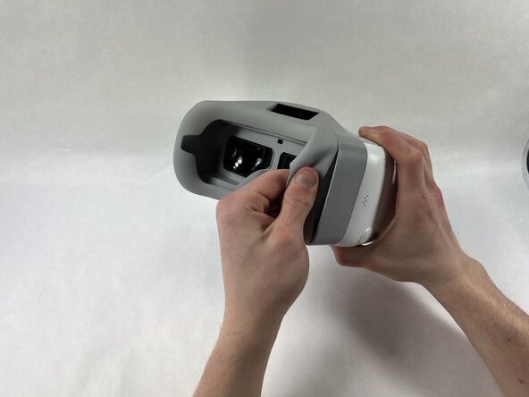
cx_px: 264
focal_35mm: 26
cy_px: 198
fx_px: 397
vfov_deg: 53.1
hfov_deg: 67.3
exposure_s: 1/495
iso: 50
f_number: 1.6
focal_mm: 5.1
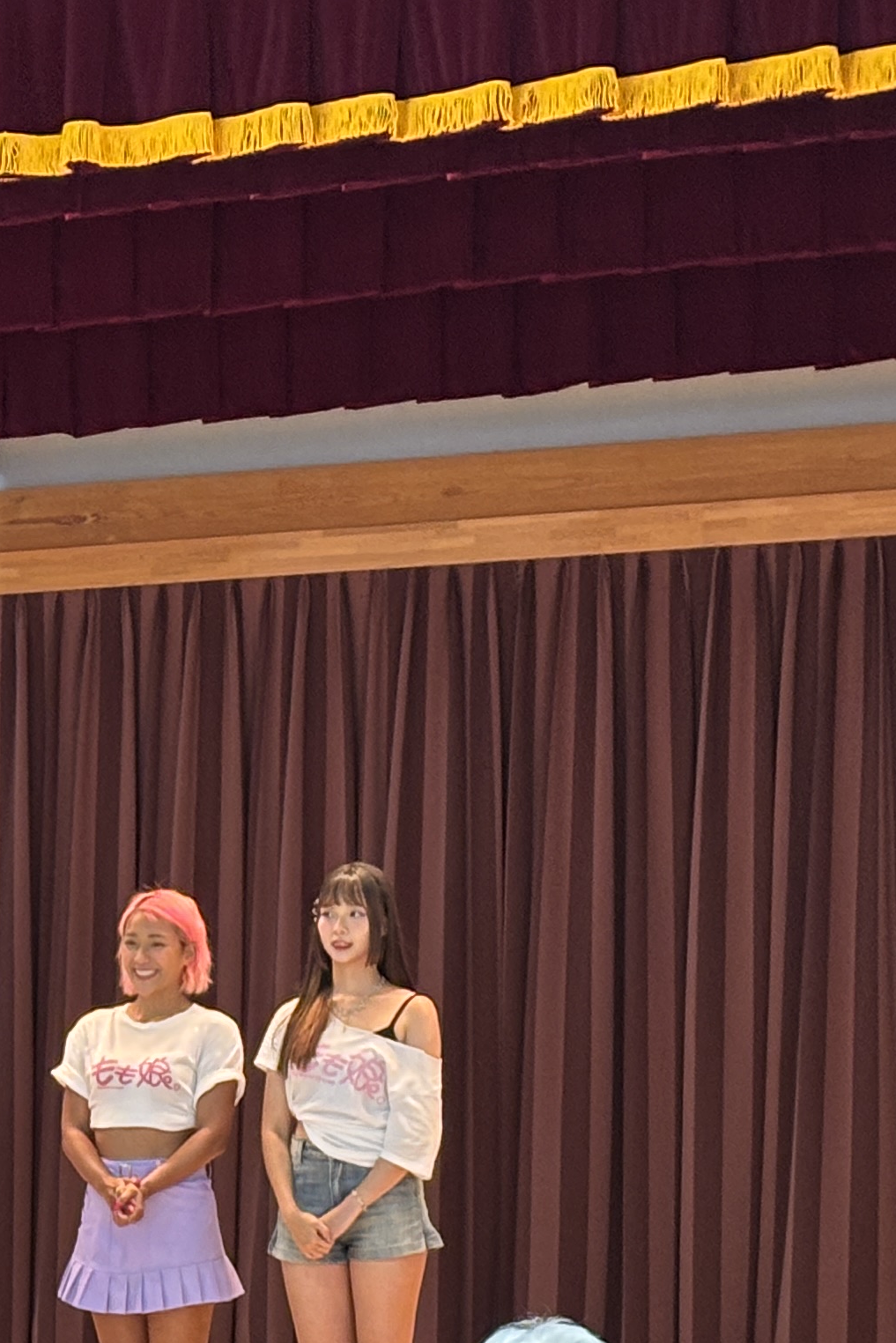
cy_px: 1273
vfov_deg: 14.2
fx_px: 5337
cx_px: -695
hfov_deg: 9.2
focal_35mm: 143
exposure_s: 1/50
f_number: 1.6
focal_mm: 5.96
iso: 125
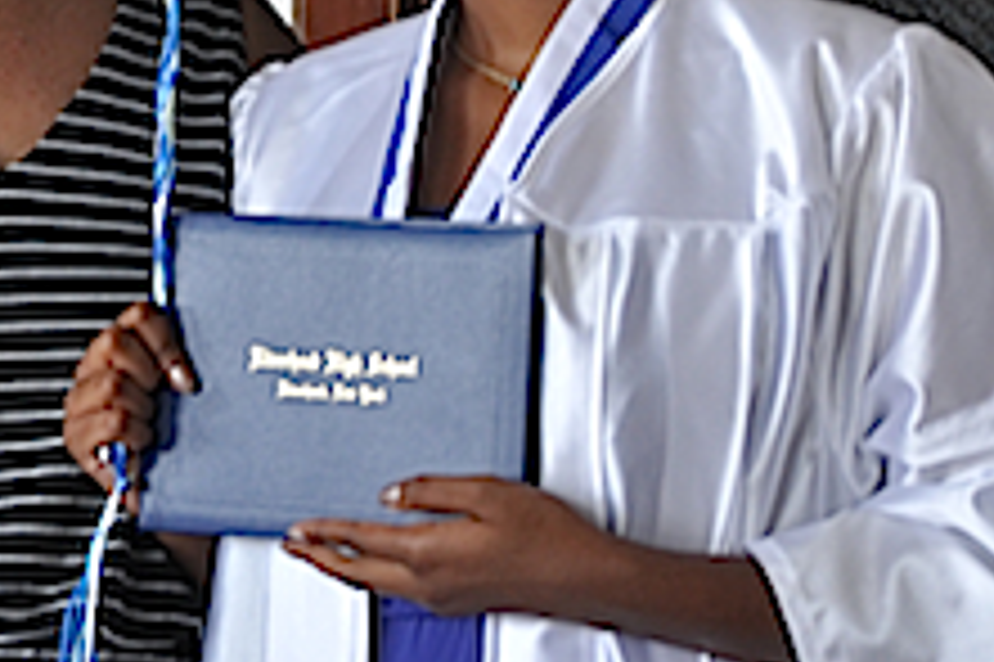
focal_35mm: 394
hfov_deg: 5.2
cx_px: 144
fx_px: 10870
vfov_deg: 3.5
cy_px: 27
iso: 640
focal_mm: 116
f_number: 4.8
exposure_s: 1/60
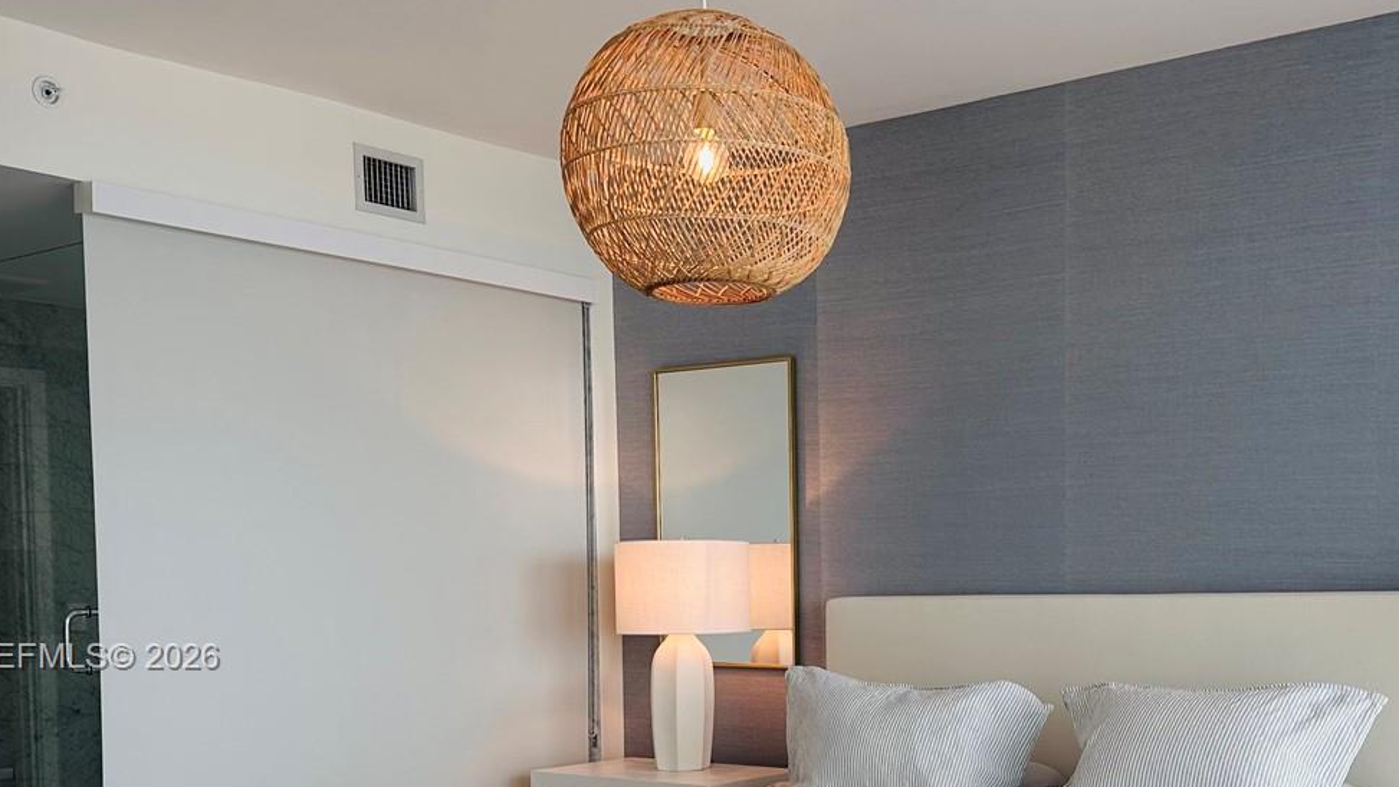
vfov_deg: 27.0
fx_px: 1595
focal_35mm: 43
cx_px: 922
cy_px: 659
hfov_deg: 46.7
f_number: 1.78
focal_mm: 6.86
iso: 64
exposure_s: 1/185
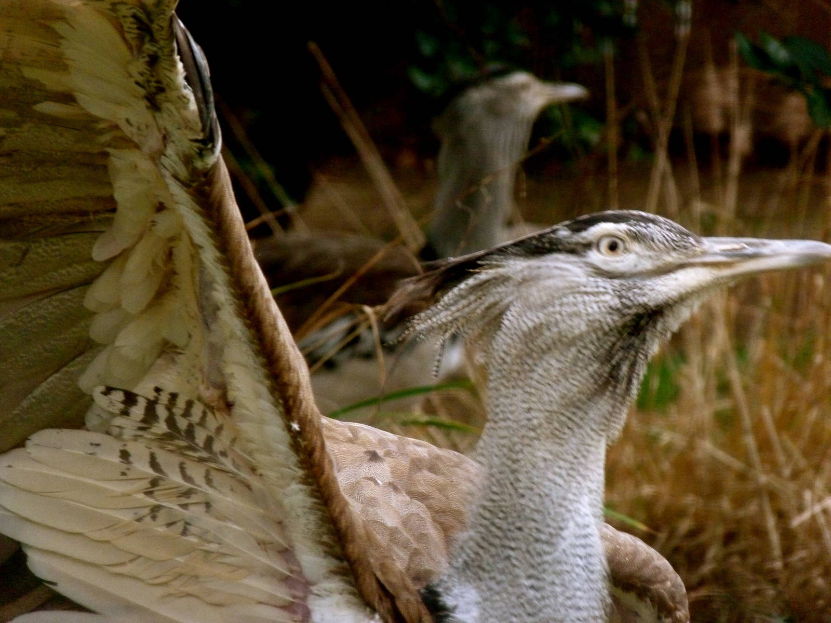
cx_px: 416
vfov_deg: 3.3
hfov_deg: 4.4
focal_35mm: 452
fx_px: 10851
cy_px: 312
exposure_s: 1/125
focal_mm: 81.4
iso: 800
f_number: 4.4
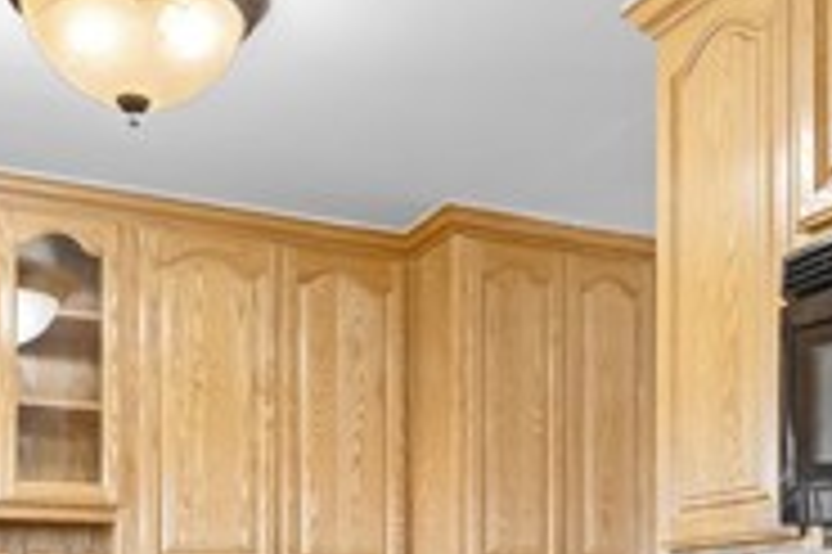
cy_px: 642
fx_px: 1201
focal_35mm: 52
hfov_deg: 38.2
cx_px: 441
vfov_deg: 23.9
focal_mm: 15
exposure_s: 1/15
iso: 1000
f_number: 3.2
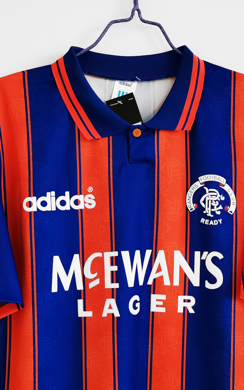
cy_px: 195
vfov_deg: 45.3
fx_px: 468
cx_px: 124
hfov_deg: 29.2
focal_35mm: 44
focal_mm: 5.58
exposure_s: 1/50
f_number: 1.8
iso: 400
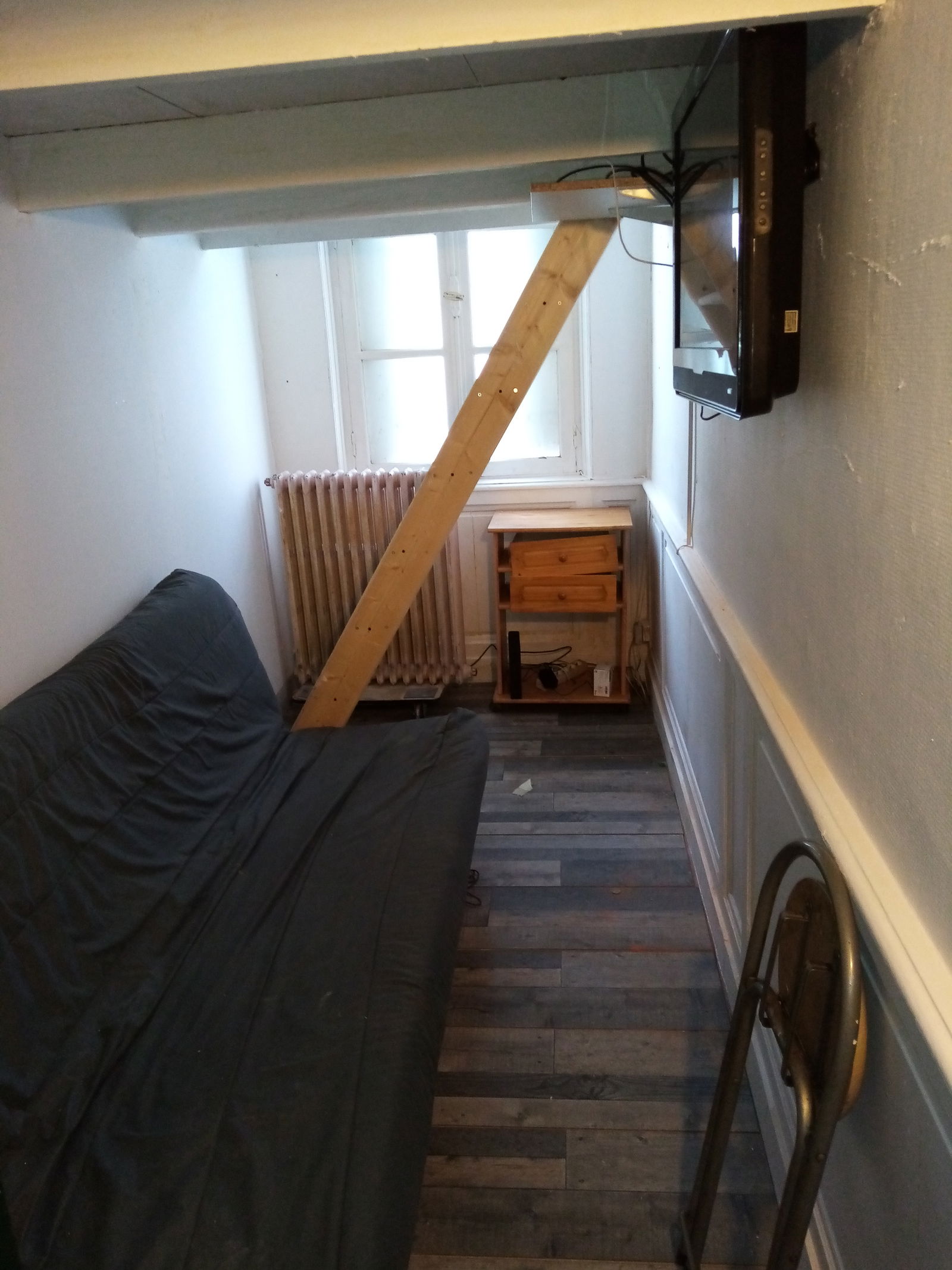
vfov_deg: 67.3
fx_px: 953
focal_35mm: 26
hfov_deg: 53.1
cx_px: 476
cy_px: 635
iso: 371
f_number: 1.8
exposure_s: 1/25
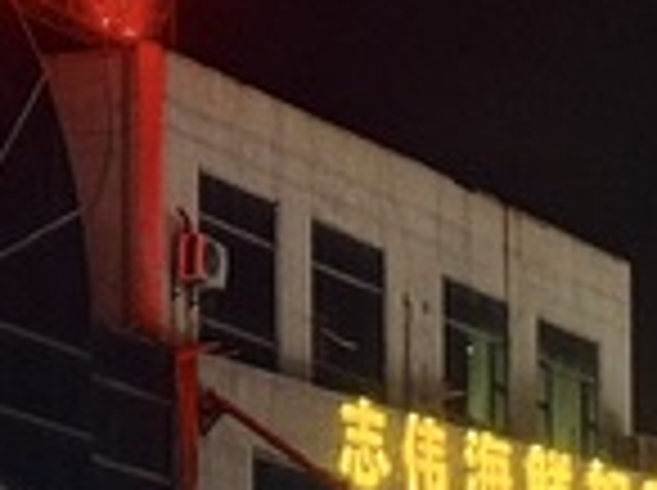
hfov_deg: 5.8
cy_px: 512
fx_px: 6386
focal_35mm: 337
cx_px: -225
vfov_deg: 4.4
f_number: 1.78
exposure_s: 1/50
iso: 100
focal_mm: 6.76
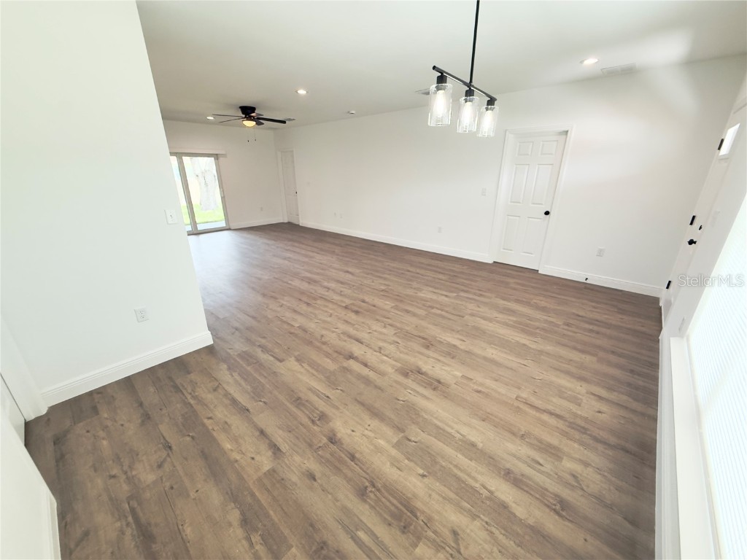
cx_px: 374
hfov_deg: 102.1
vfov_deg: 85.7
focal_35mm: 14
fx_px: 302
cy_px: 280
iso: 200
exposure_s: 1/120
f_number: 2.2
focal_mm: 2.22
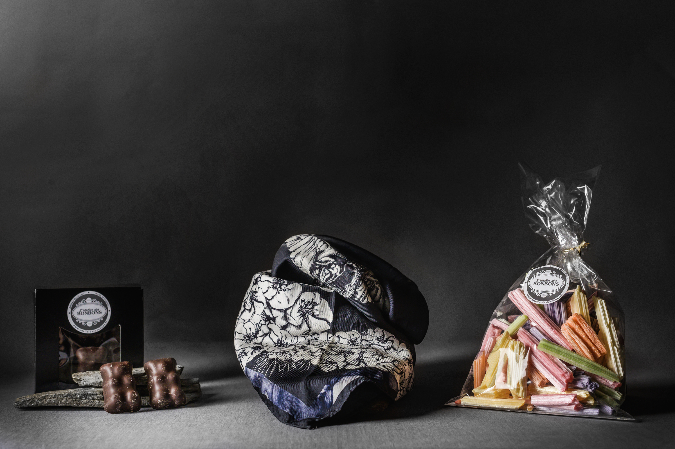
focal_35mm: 50
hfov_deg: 39.6
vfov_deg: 27.0
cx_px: 338
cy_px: 224
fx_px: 937
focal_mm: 50
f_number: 8
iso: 800
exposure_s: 1/80
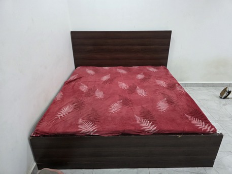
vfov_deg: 58.9
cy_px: 87
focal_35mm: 23
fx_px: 154
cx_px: 116
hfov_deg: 73.9
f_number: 1.7
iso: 500
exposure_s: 1/100
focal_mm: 6.3
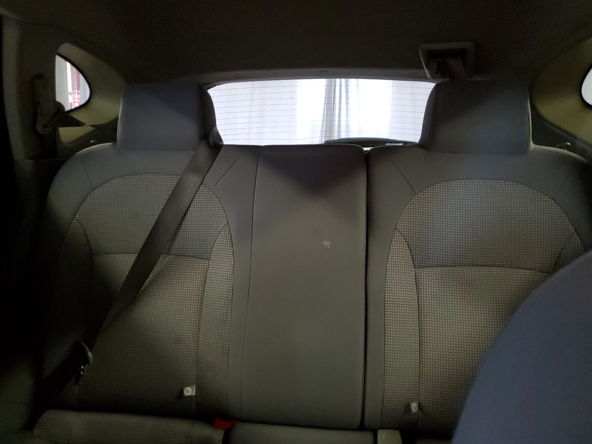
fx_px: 462
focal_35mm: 27
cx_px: 287
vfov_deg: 51.4
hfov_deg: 65.3
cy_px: 225
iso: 368
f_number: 1.5
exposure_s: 1/40
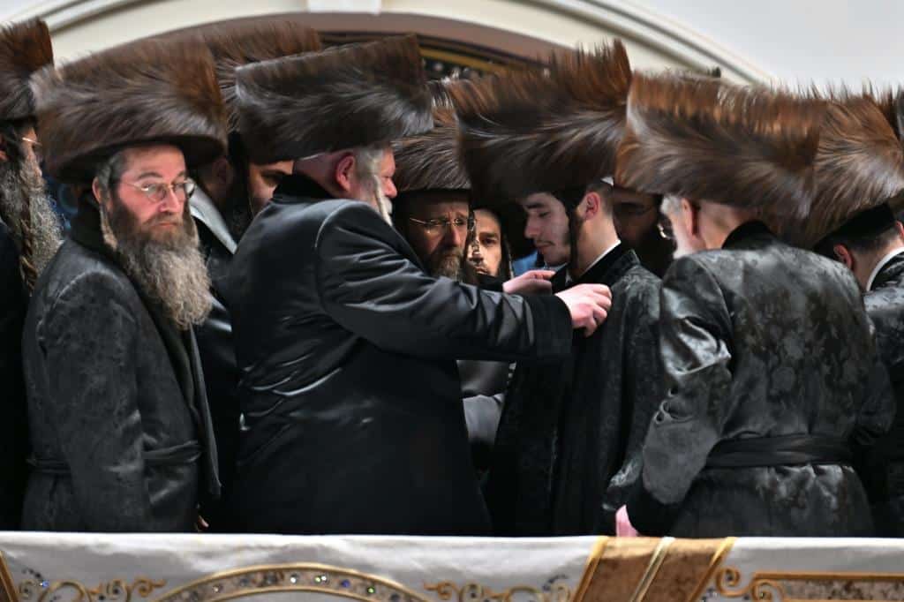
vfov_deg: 4.6
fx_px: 7530
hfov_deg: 6.9
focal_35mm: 300
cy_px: 301
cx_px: 452
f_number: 2.8
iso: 400
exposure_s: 1/320
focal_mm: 200
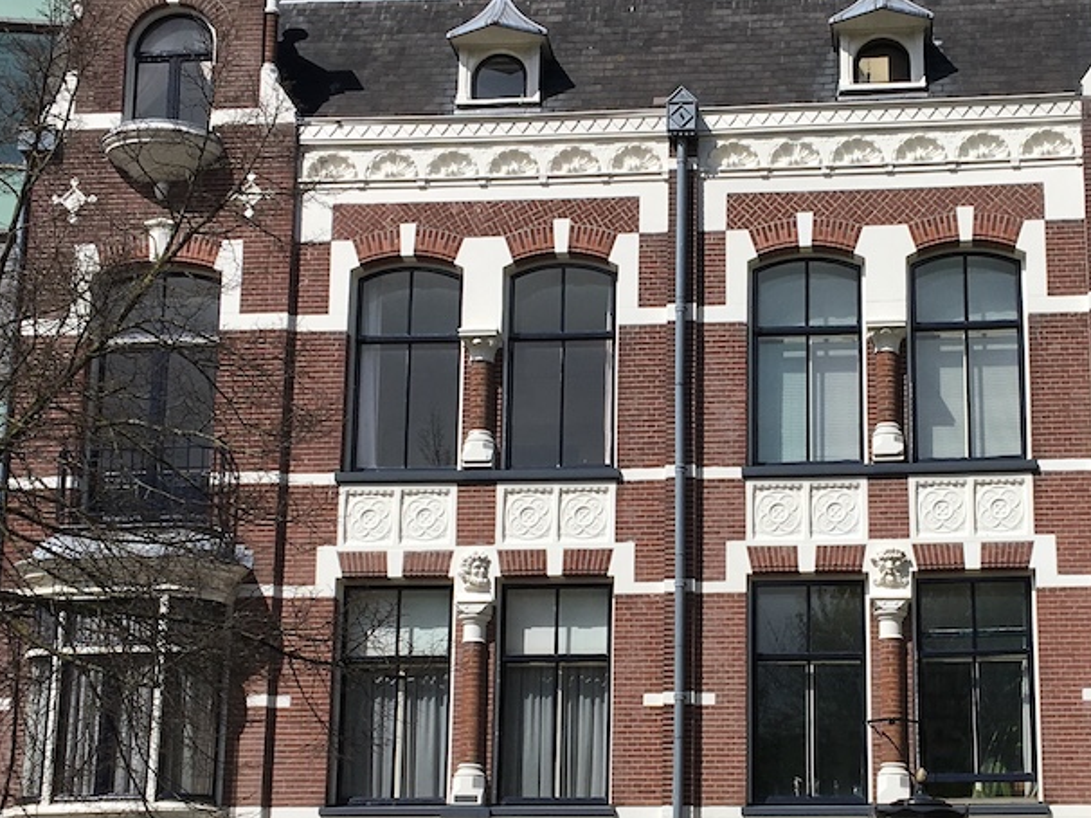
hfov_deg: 28.8
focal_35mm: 67
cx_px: 697
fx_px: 2111
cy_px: 541
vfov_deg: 21.8
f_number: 2.2
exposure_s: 1/3077
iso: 25
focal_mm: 4.15
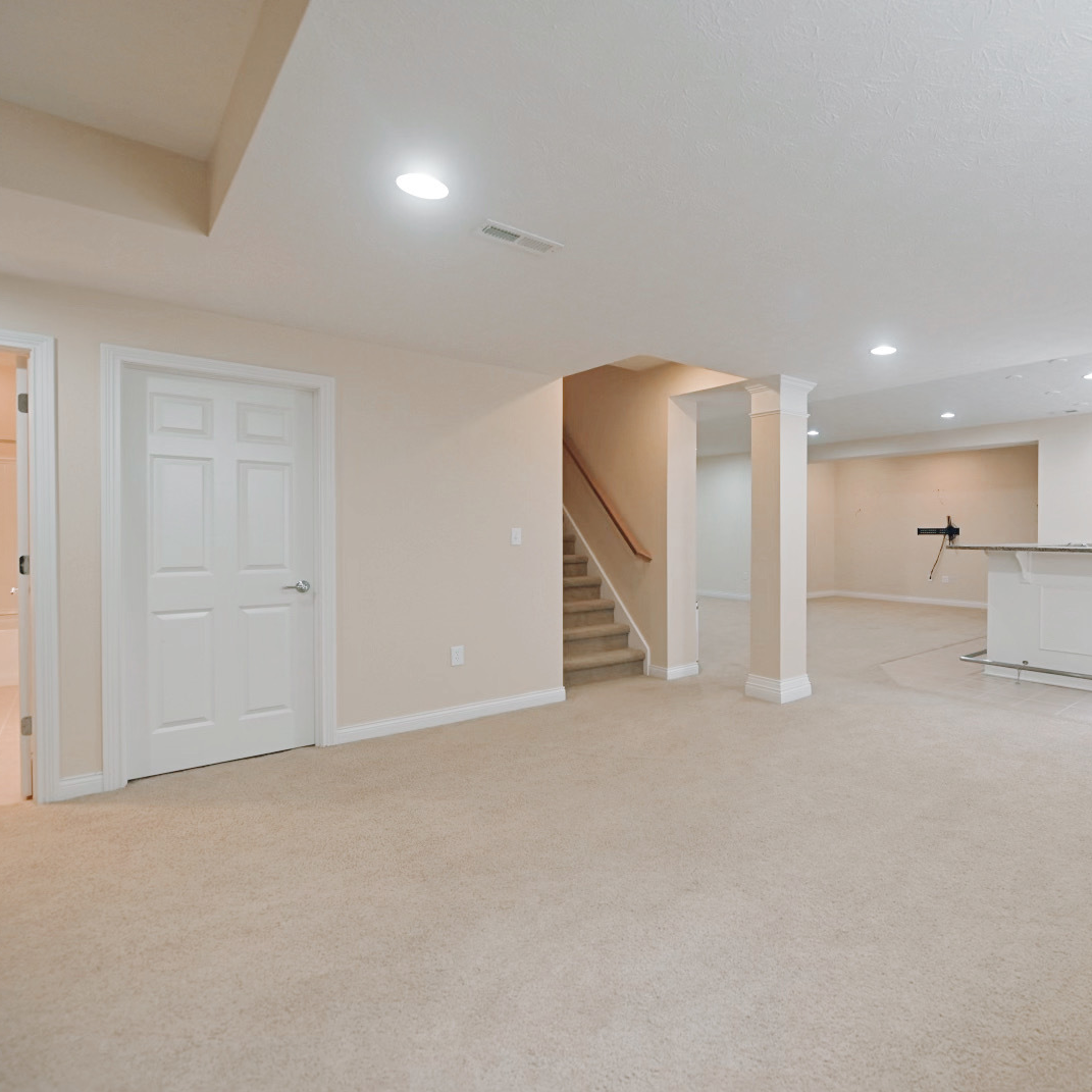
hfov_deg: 77.0
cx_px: 763
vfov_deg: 80.7
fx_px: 642
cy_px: 542
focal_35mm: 18
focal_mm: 14
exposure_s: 1/125
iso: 640
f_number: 2.8
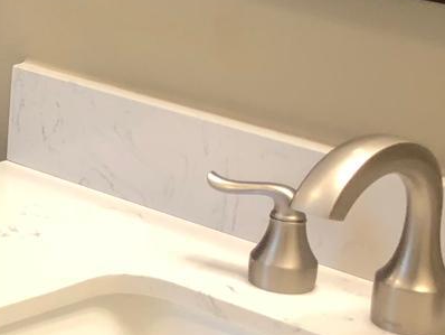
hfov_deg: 11.5
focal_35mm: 144
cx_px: -602
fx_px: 1852
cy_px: 63
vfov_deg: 10.3
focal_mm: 3.99
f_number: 1.8
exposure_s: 1/17
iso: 40
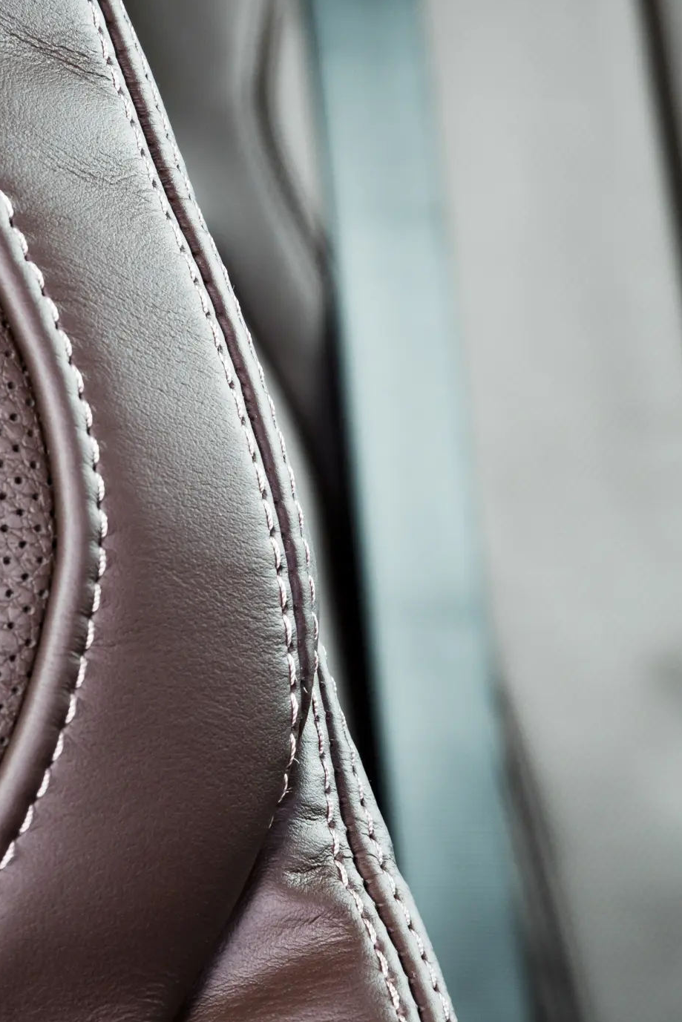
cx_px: 174
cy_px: 455
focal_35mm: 163
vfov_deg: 12.6
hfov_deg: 8.4
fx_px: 4628
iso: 640
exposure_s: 1/200
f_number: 16
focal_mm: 78
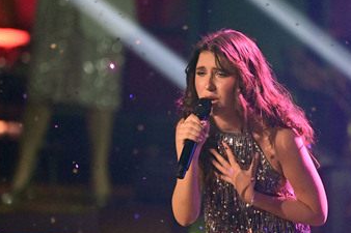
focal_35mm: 667
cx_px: 214
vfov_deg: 2.1
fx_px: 6500
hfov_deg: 3.1
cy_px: 150
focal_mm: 500
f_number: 5.6
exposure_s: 1/400
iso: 16000
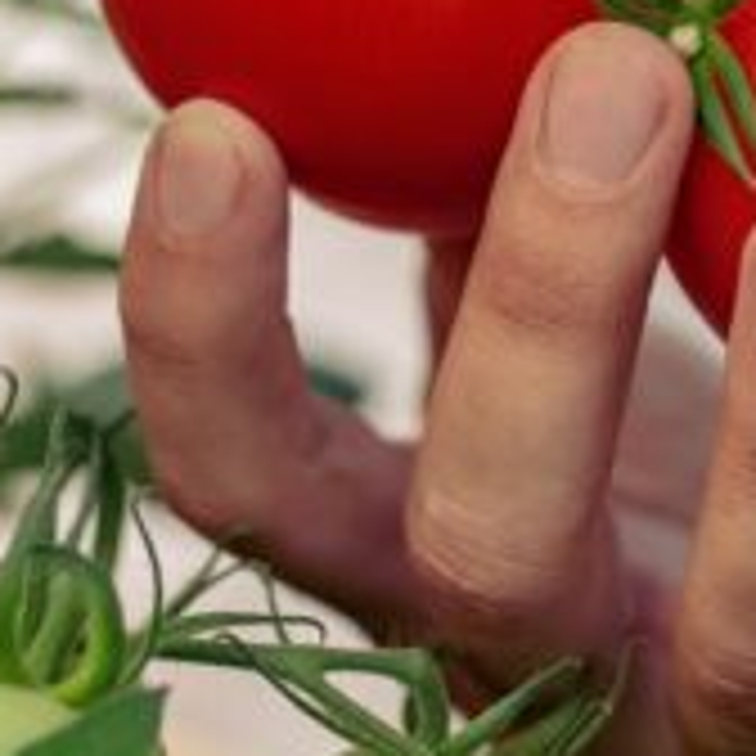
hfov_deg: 15.5
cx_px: 844
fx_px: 2693
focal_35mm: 109
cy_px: -122
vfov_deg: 15.5
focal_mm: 35
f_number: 2.8
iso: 280
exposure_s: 1/400
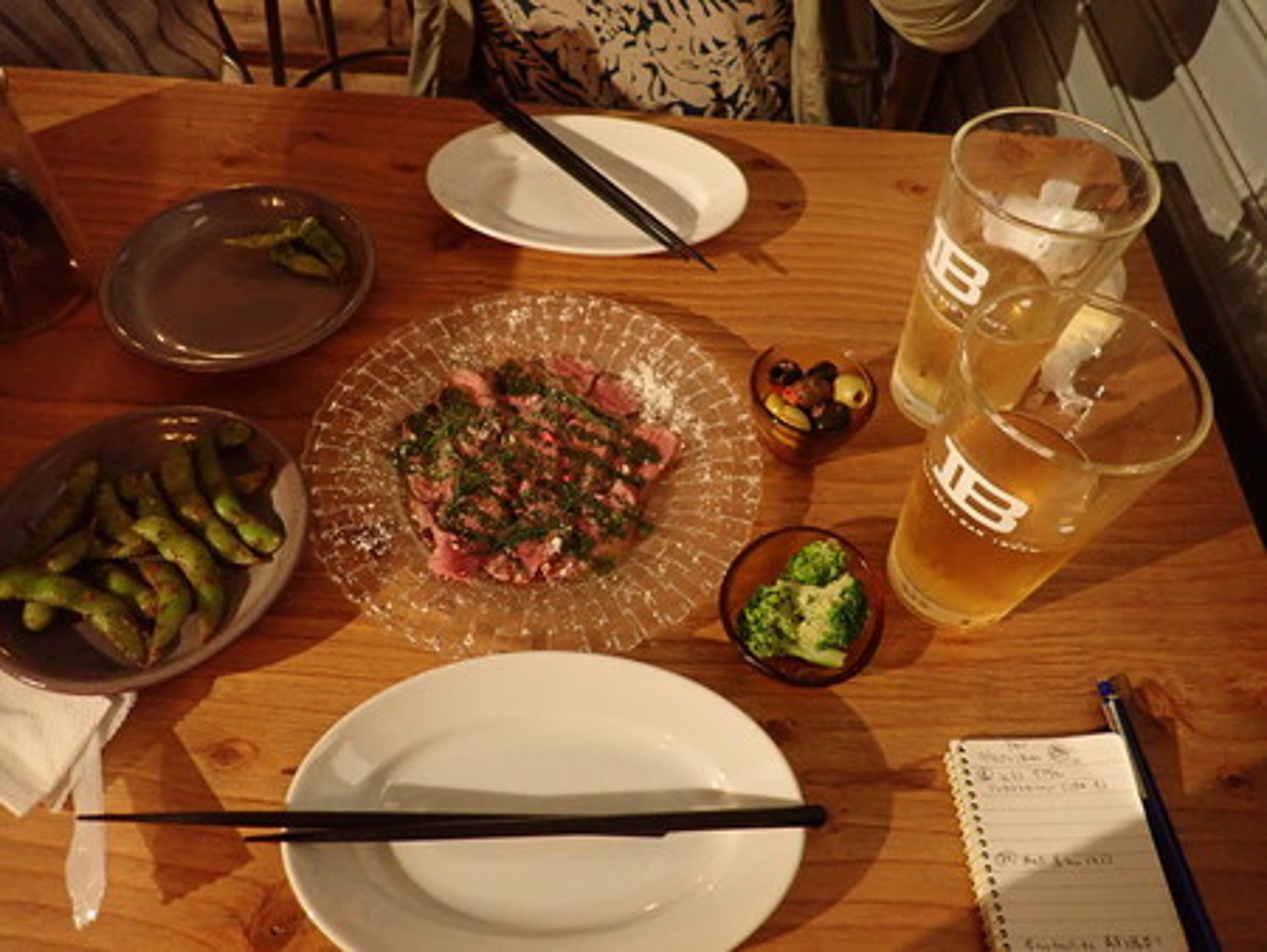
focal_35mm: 25
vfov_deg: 54.9
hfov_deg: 69.4
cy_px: 476
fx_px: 916
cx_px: 634
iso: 800
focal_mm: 4.5
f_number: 2
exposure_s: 1/25
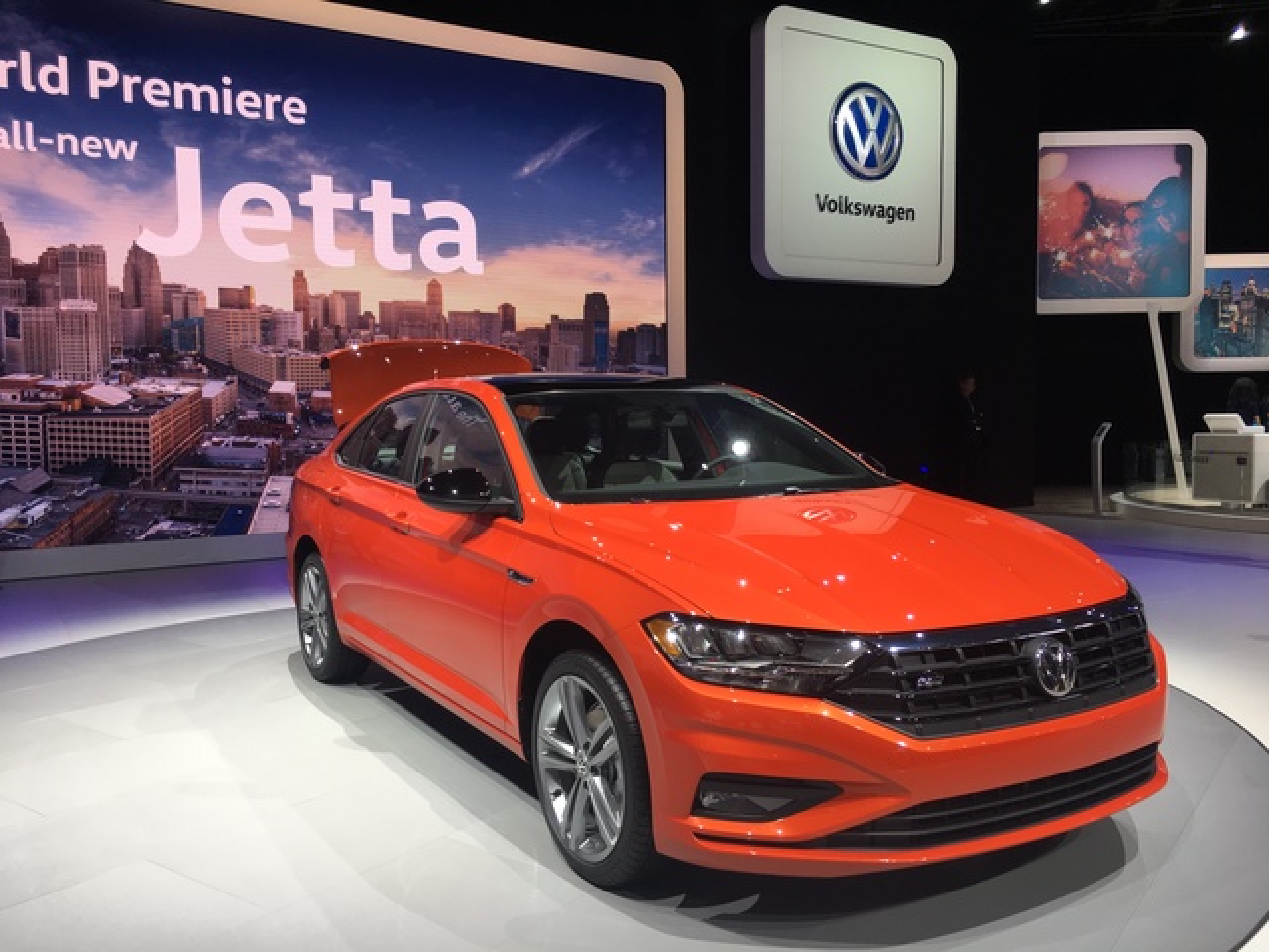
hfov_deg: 61.7
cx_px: 634
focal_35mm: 29
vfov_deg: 48.2
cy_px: 476
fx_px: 1063
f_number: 2.2
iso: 40
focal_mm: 4.15
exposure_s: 1/120
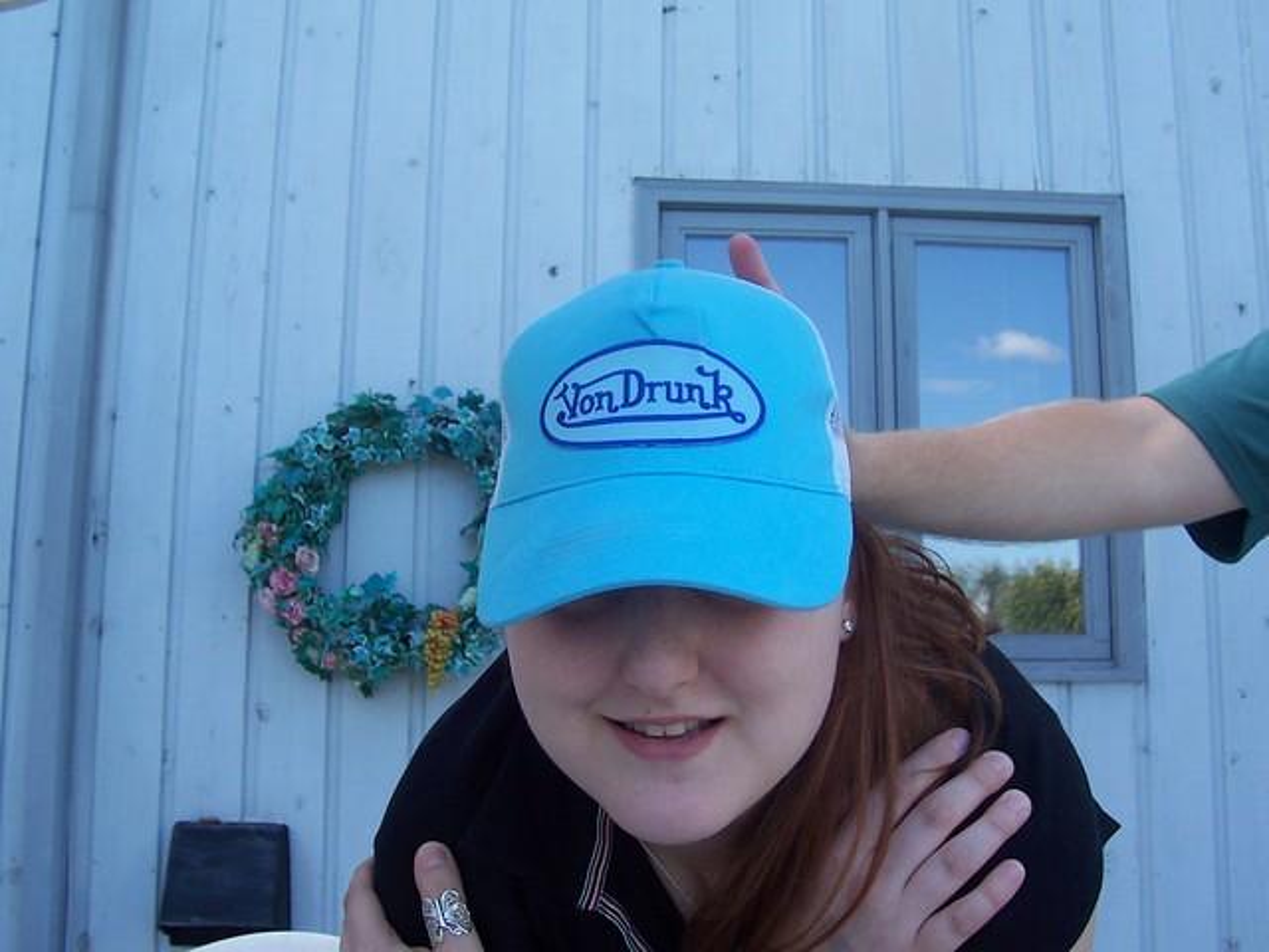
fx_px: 1356
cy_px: 476
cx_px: 634
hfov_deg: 50.1
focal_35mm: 37
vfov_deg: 38.7
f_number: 2.8
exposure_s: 1/250
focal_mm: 5.6
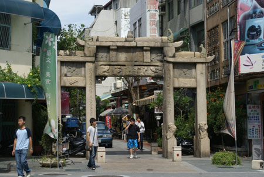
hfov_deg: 27.0
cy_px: 88
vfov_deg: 18.2
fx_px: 551
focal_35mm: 75
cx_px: 132
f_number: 13
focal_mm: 50
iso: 100
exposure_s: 1/160
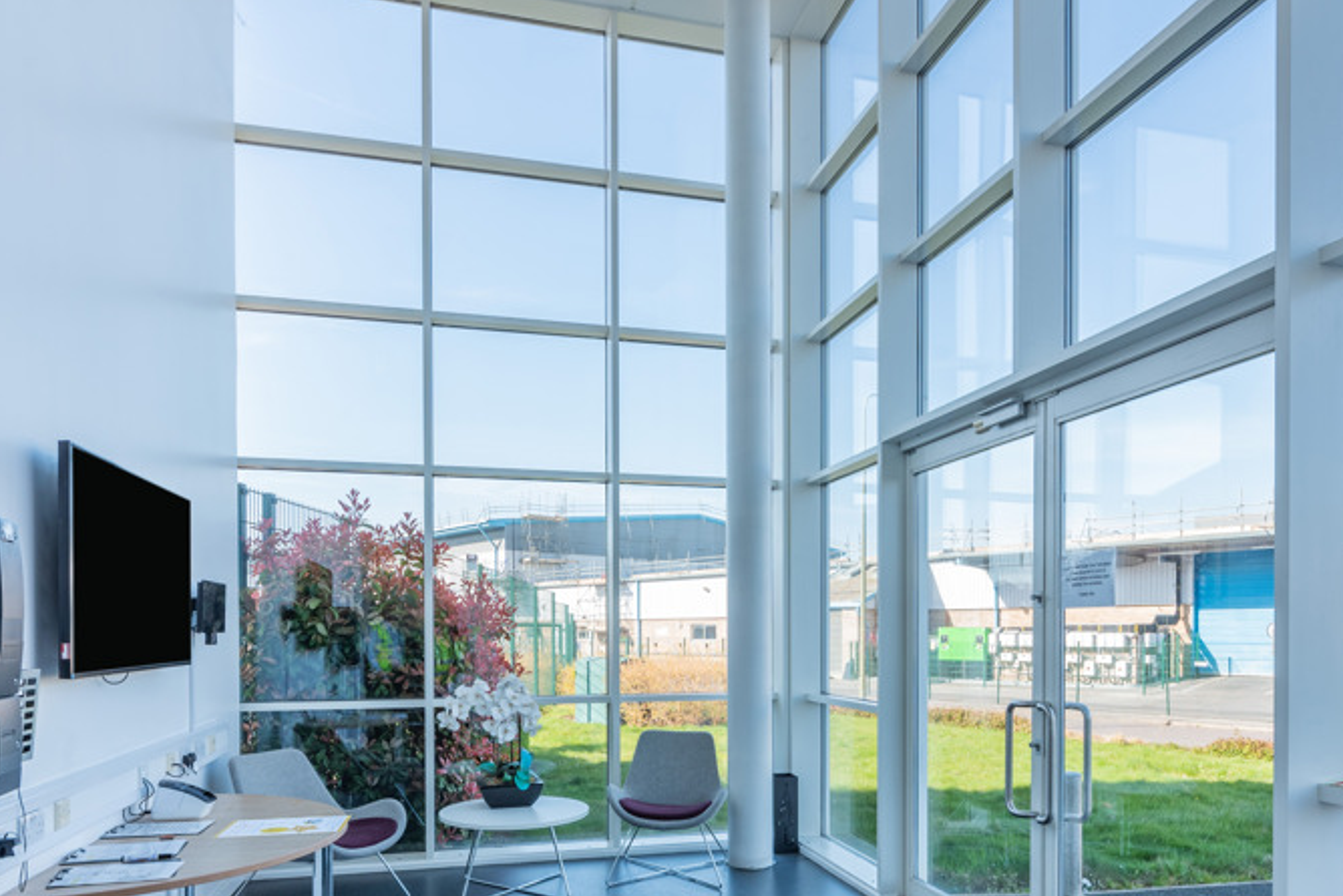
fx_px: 858
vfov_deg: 53.1
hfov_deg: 76.0
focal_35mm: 23
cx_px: 698
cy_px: 651
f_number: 10
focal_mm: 15
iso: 200
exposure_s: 1/60
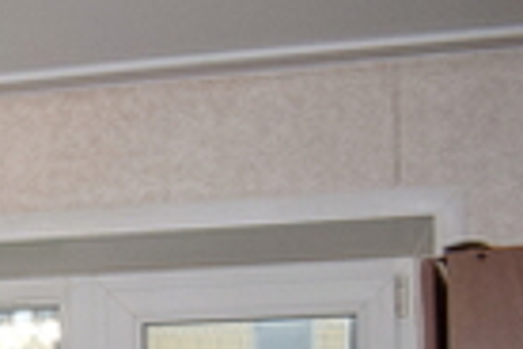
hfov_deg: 11.5
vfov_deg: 9.4
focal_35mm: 141
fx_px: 2048
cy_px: 580
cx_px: -809
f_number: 3.5
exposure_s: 1/60
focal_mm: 18
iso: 900
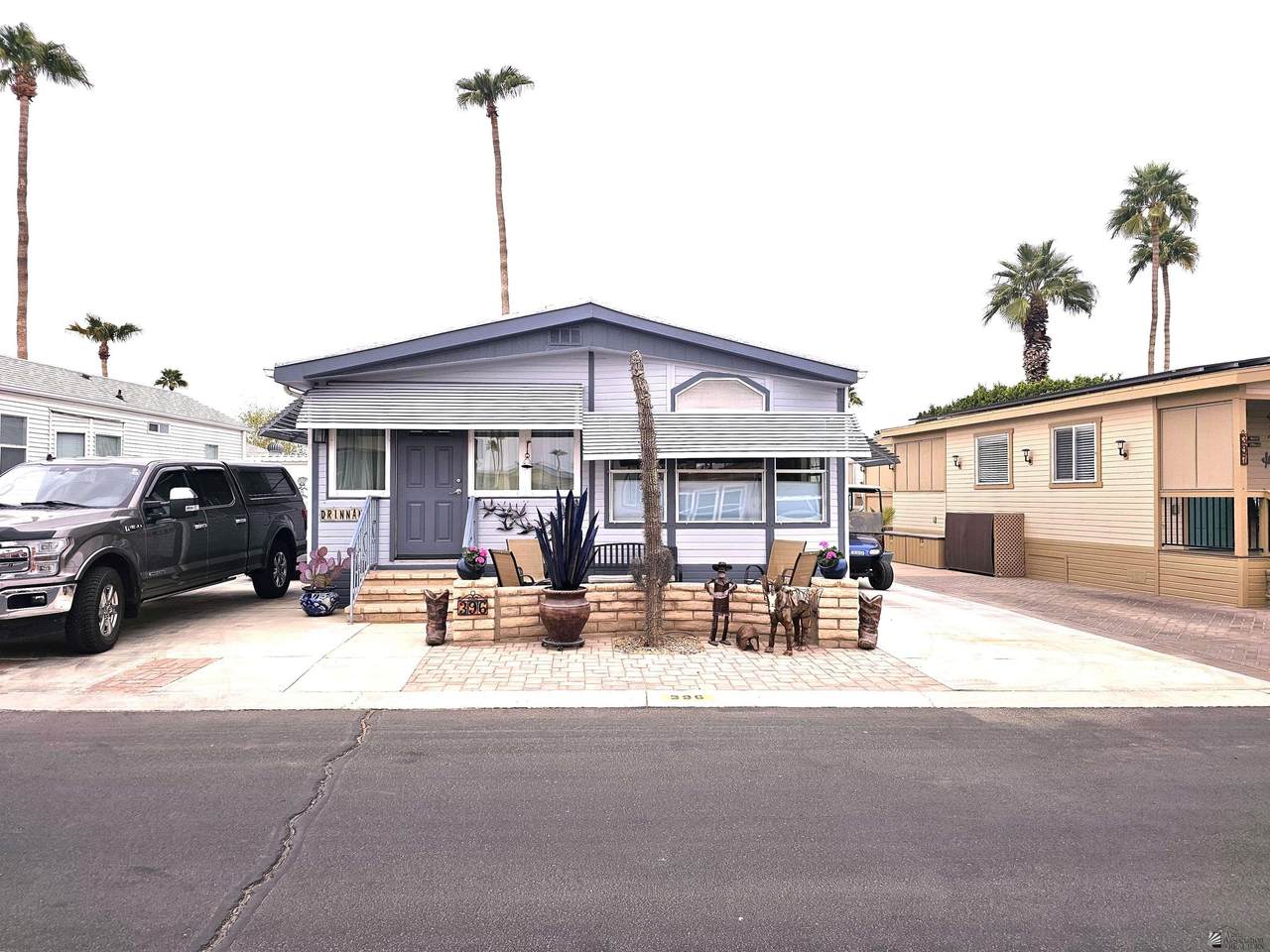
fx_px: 844
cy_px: 476
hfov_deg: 73.9
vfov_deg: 58.9
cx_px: 635
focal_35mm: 23
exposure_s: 1/1173
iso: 20
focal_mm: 6.3
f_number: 1.7
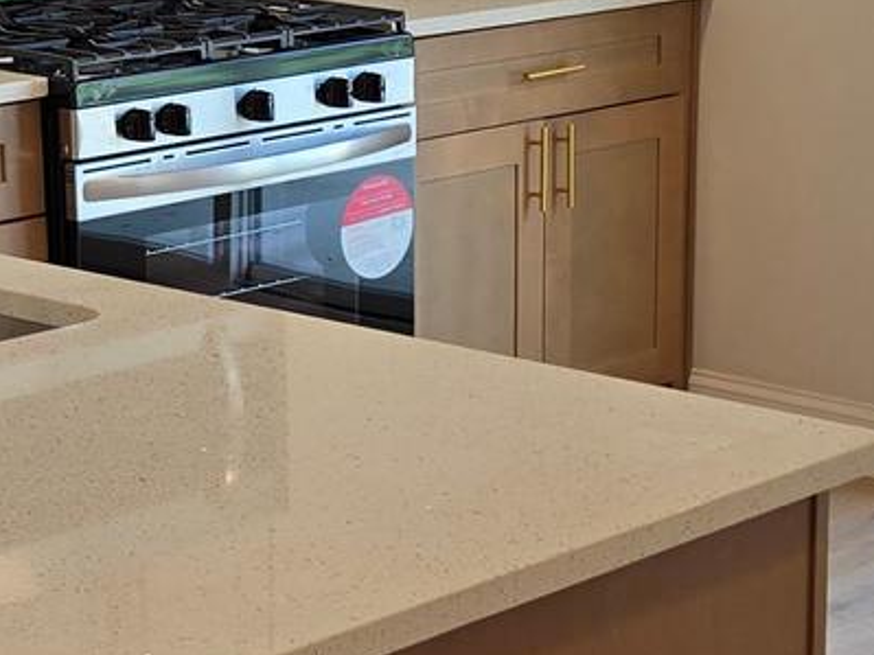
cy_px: 366
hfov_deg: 16.7
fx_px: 2978
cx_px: 486
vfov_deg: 12.5
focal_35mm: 118
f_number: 1.8
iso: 40
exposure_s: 1/120
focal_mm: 5.4
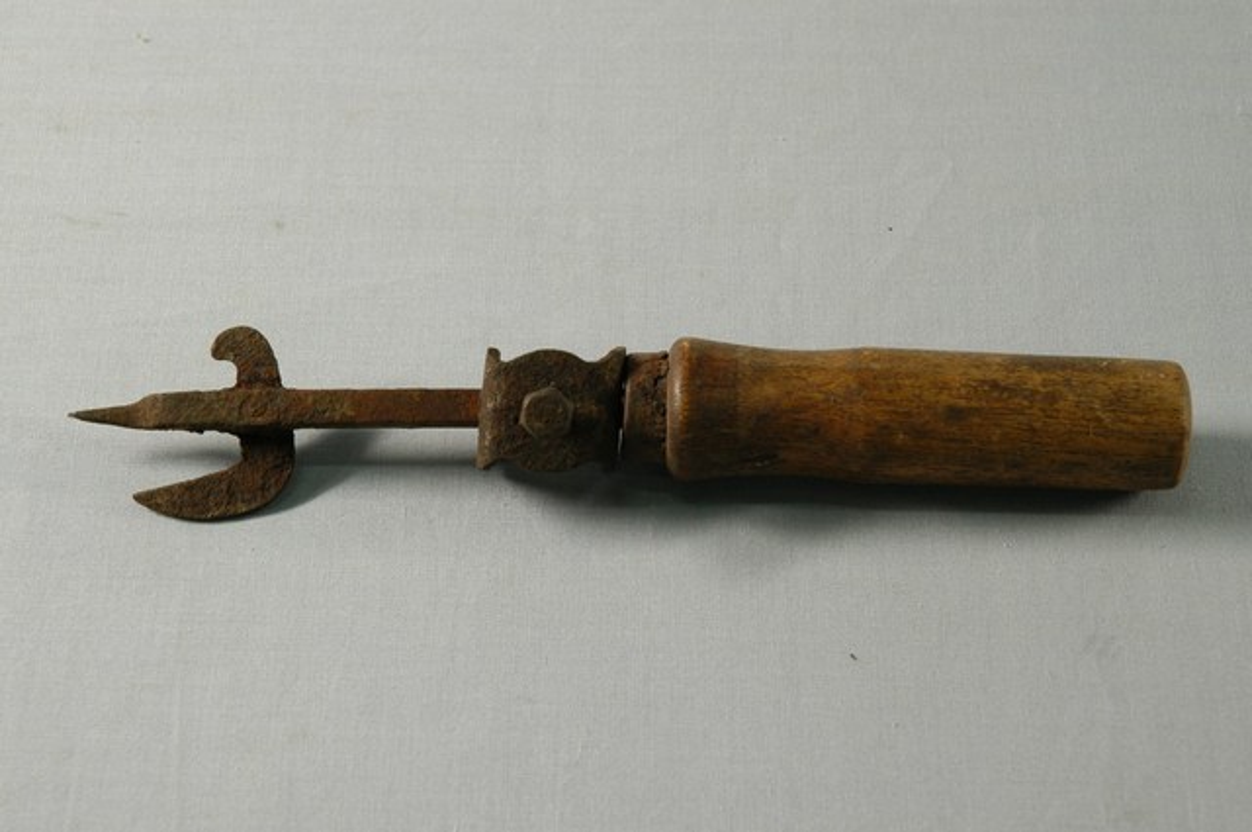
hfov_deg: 19.5
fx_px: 3647
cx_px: 626
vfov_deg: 13.0
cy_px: 416
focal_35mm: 105
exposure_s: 1/5
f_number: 10
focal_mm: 70
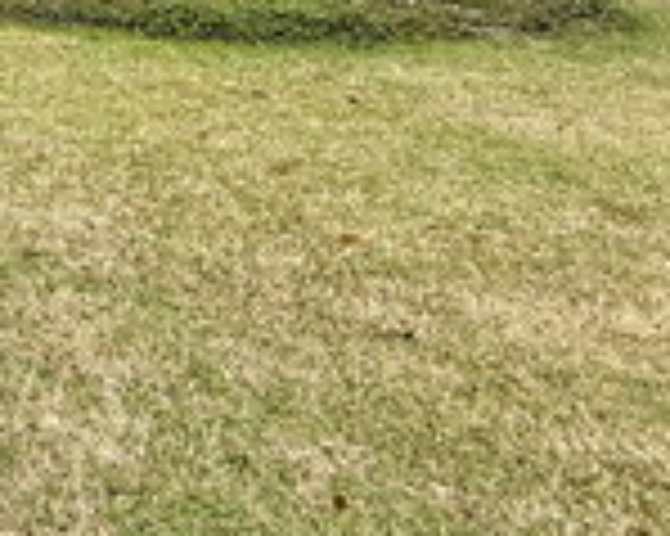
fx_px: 931
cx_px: -328
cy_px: -234
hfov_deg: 27.6
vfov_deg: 25.4
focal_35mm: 47
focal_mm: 2.22
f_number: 2.2
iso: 50
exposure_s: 1/411
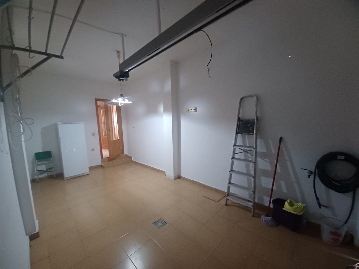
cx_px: 180
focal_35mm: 13
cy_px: 134
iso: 400
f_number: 2.2
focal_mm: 1.42
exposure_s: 1/14.3
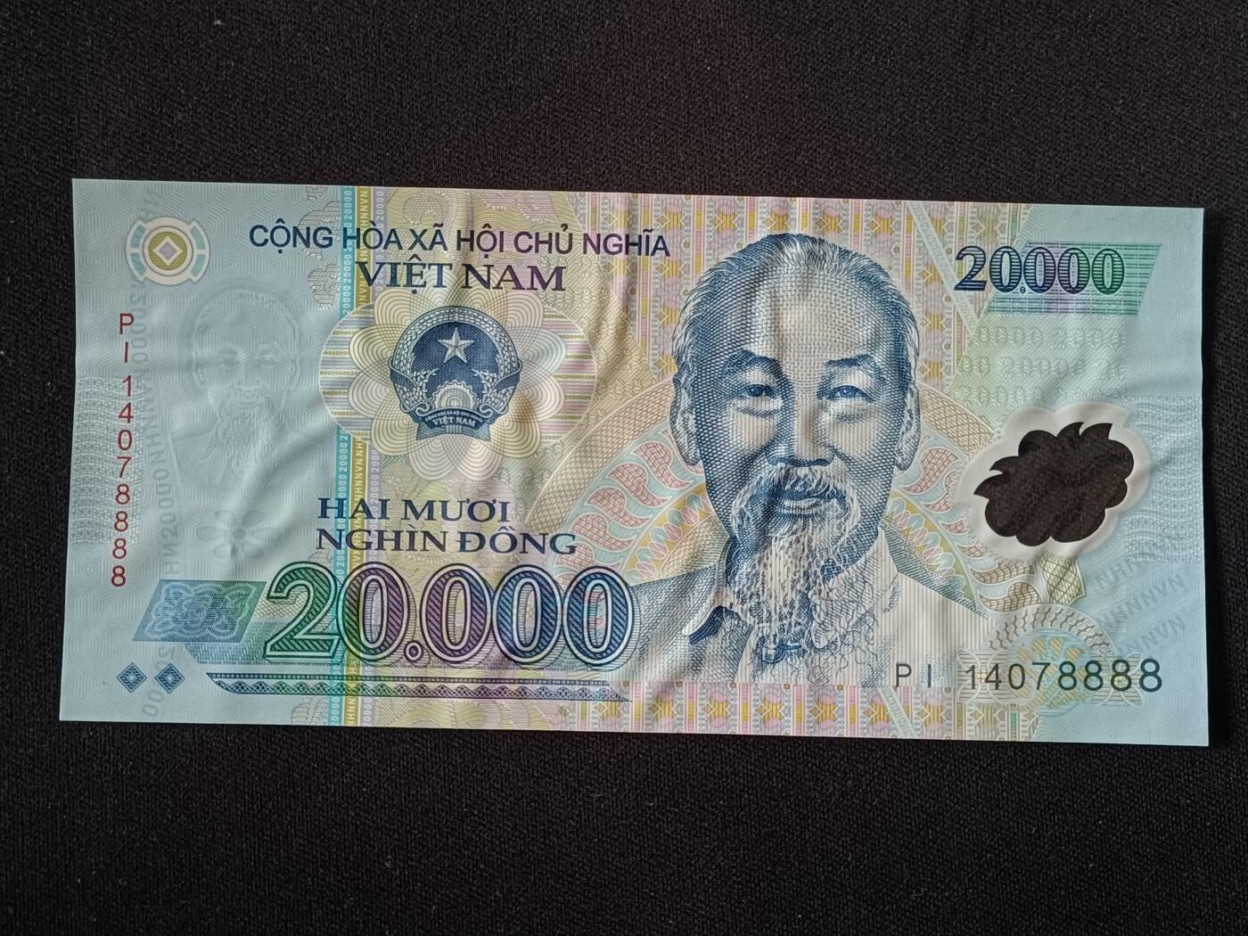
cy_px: 468
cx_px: 624
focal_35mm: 38
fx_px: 1370
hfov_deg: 49.0
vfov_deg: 37.7
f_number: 1.8
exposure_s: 1/33.3
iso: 1166
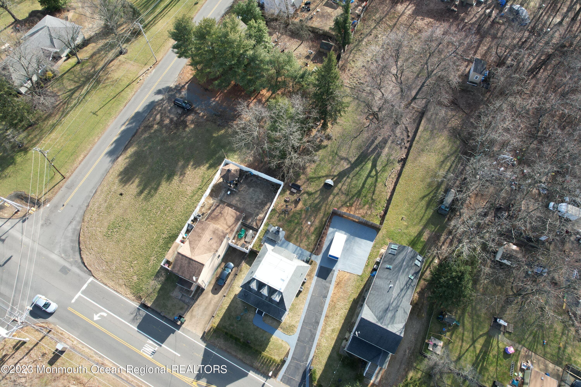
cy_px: 194
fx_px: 355
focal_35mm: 22
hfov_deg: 78.6
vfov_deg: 57.2
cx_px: 290
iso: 110
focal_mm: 8.38
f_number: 2.8
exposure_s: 1/500
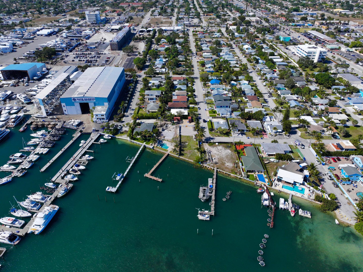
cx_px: 182
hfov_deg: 71.6
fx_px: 252
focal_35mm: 24
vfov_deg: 56.8
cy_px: 136
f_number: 2.8
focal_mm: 12.29
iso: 120
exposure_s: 1/4000
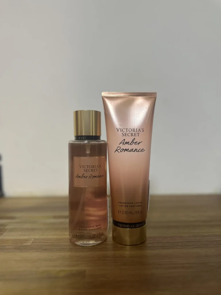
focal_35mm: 24
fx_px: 204
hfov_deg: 56.8
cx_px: 110
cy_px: 148
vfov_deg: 71.6
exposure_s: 1/50
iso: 640
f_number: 1.78
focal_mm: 6.86
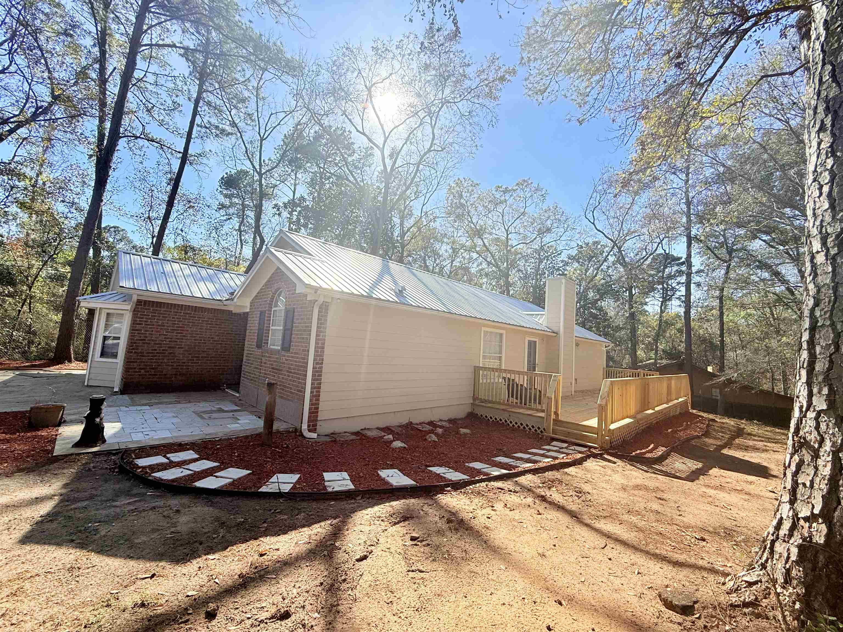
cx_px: 422
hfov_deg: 102.1
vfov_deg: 85.7
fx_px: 341
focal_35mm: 14
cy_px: 316
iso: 64
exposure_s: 1/1235
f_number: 2.2
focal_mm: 2.22
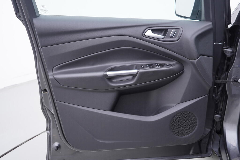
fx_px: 240
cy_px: 80
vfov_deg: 36.9
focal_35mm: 36
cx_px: 120
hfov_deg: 53.1
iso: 125
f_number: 3.2
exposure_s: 1/40
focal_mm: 24
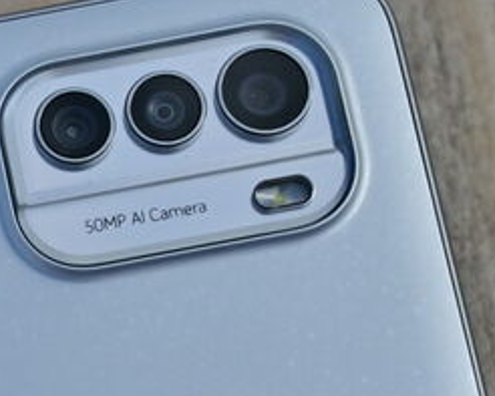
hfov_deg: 12.4
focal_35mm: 146
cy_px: 446
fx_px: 2136
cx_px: -313
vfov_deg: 10.5
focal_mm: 26.5
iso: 100
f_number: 10
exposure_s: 1/400
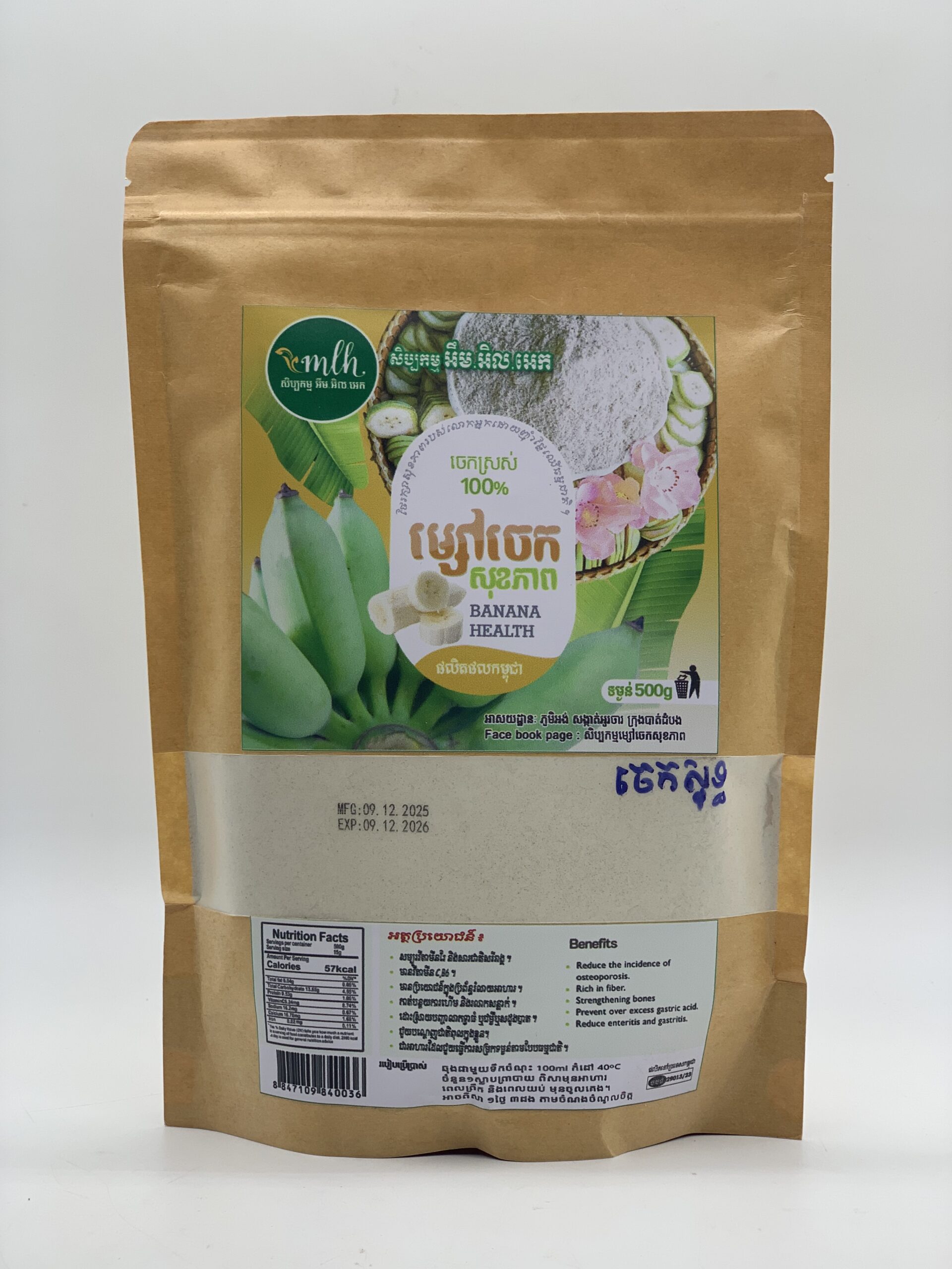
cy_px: 634
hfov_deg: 28.0
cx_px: 476
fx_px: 1907
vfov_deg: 36.8
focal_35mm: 52
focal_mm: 6
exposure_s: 1/119
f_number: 2.4
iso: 20
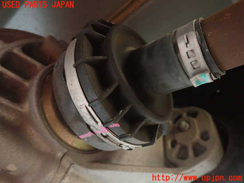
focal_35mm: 25
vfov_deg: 54.9
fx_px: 176
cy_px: 92
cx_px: 122
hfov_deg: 69.4
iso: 800
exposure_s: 1/25
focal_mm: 4.5
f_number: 2
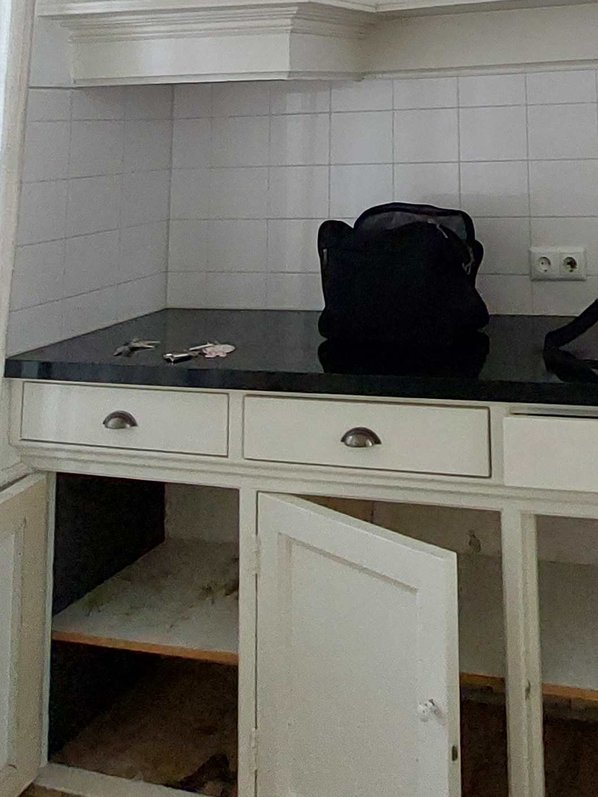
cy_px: -32
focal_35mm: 37
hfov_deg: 35.9
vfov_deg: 42.1
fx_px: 852
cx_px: 560
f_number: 2.2
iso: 320
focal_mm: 1.74
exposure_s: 1/25
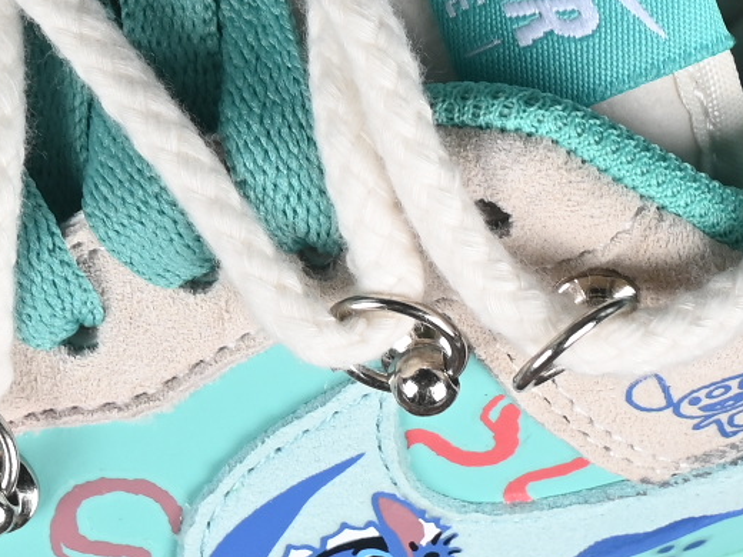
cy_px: -99
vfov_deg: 3.8
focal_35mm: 386
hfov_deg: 5.1
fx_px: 8285
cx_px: -41
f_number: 7.1
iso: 160
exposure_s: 1/80
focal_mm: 50
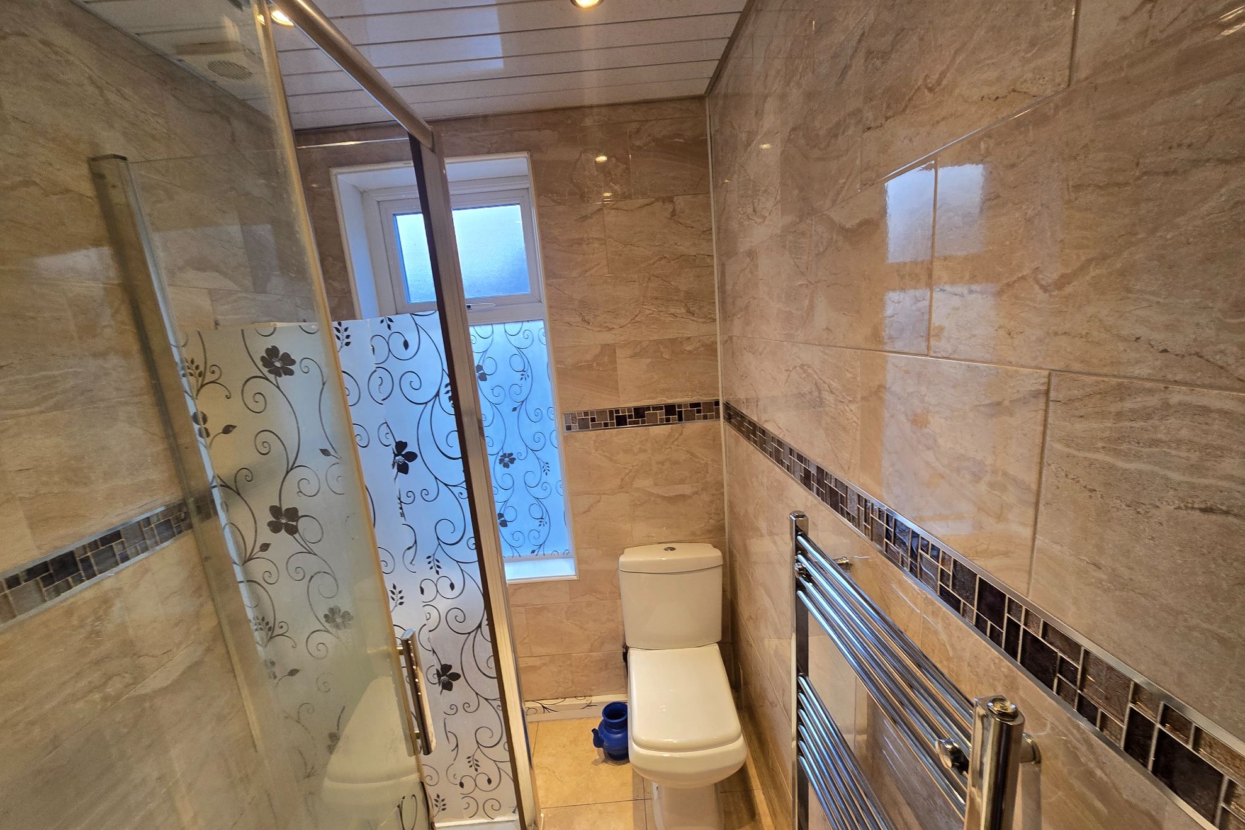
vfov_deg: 81.1
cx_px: 626
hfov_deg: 104.2
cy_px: 442
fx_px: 484
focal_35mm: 14
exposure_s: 1/50
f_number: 2.2
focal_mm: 2.2
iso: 100
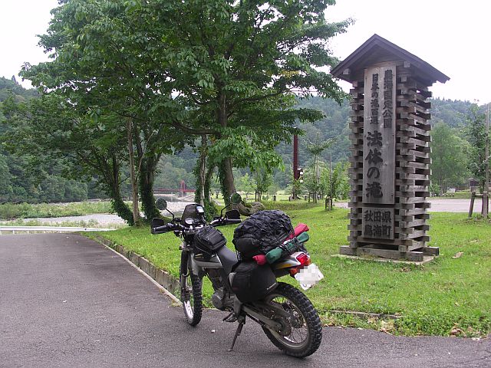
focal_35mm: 32
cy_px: 184
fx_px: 454
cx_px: 246
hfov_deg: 56.8
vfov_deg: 44.2
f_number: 2.8
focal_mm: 8.4
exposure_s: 1/60
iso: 50
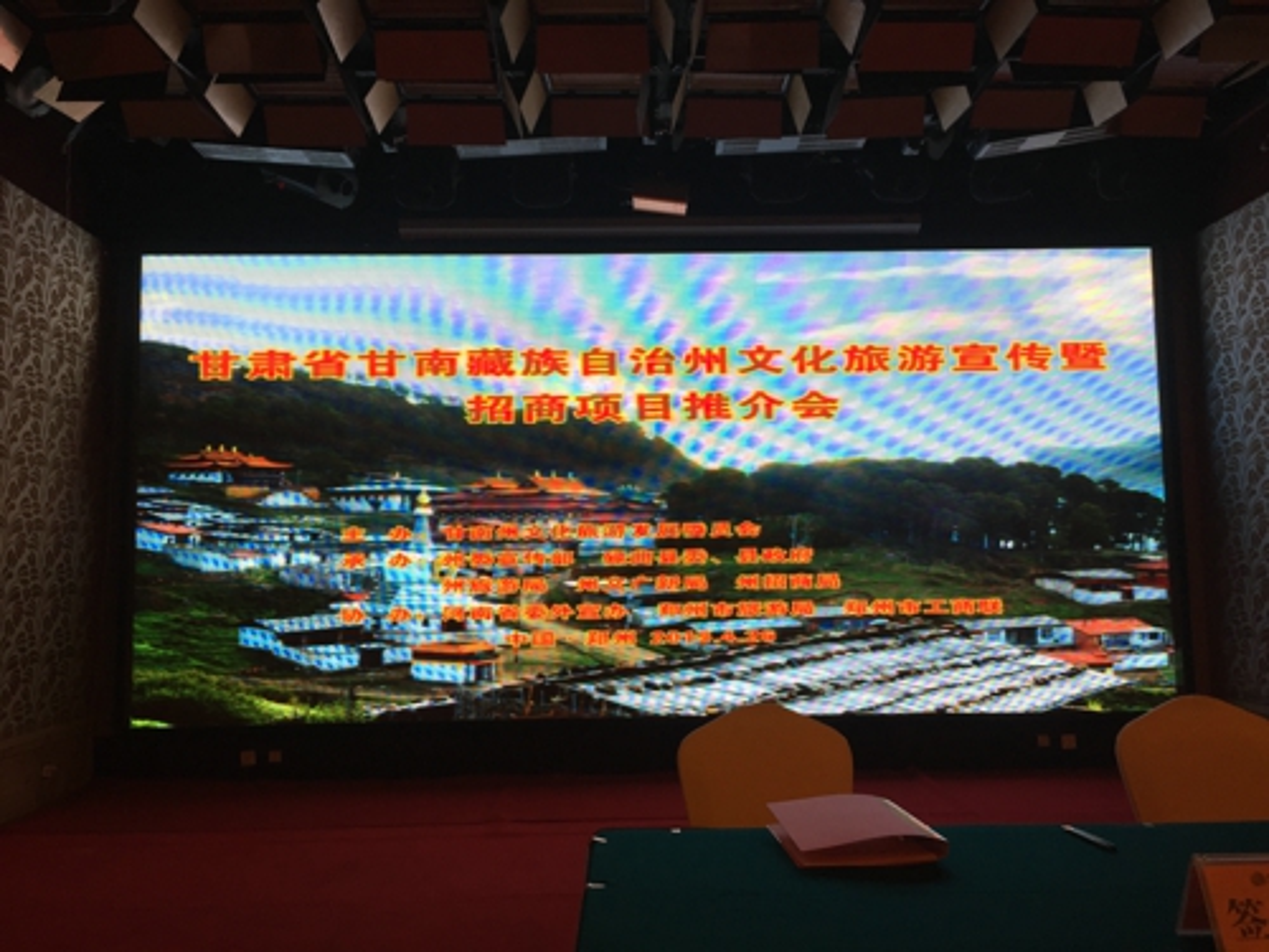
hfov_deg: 61.7
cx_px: 634
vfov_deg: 48.2
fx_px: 1063
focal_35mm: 29
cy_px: 476
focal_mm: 4.15
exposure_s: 1/120
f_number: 2.2
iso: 32
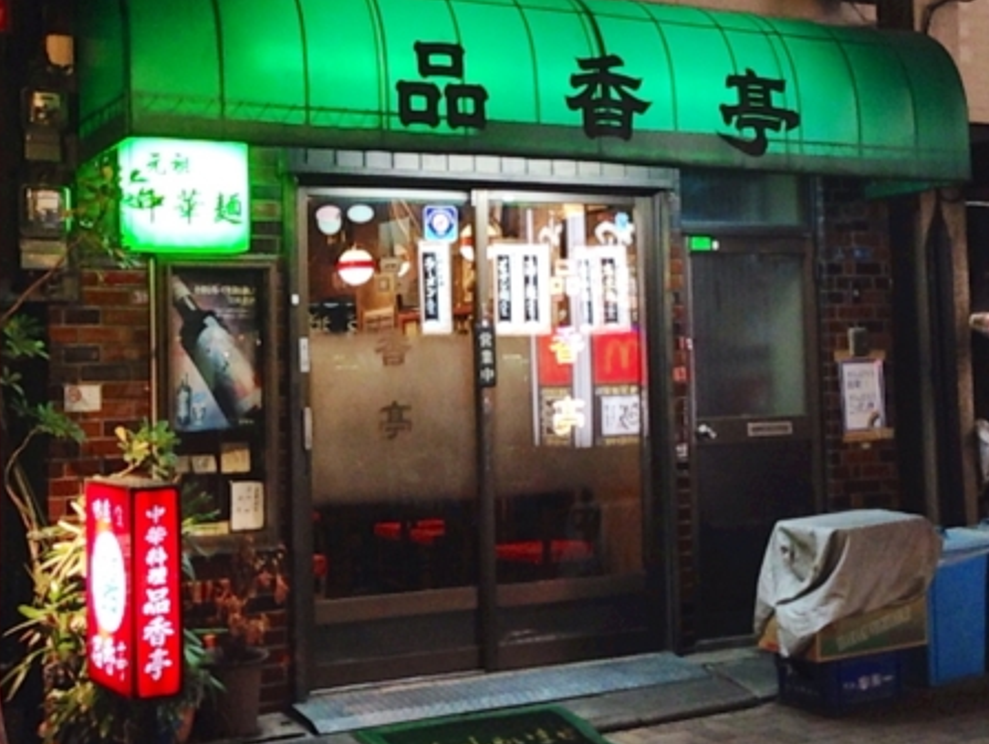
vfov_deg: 12.6
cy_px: 310
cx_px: 538
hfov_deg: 16.7
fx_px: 3374
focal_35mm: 118
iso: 200
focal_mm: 4.12
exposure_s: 1/30
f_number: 2.4
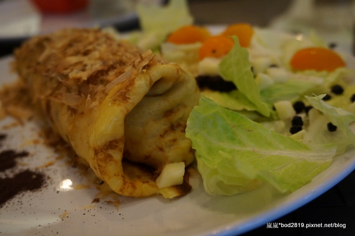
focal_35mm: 38
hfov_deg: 51.3
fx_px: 370
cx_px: 178
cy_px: 118
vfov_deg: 35.5
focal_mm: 25
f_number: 4.5
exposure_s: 1/60
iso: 2000
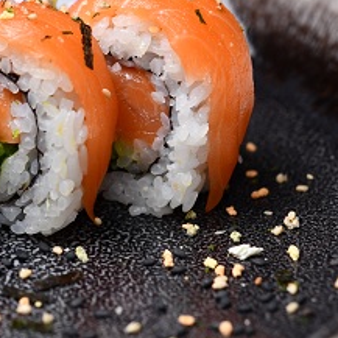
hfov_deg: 12.2
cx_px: -28
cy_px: 55
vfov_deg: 12.3
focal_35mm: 141
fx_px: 1558
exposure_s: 1/60
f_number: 5.6
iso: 720
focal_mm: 60
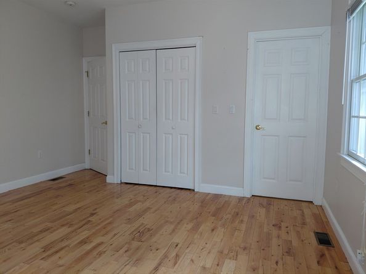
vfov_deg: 54.8
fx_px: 264
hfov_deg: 69.4
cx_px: 183
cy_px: 137
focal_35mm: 25
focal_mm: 4.69
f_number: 1.8
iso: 160
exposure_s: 1/120
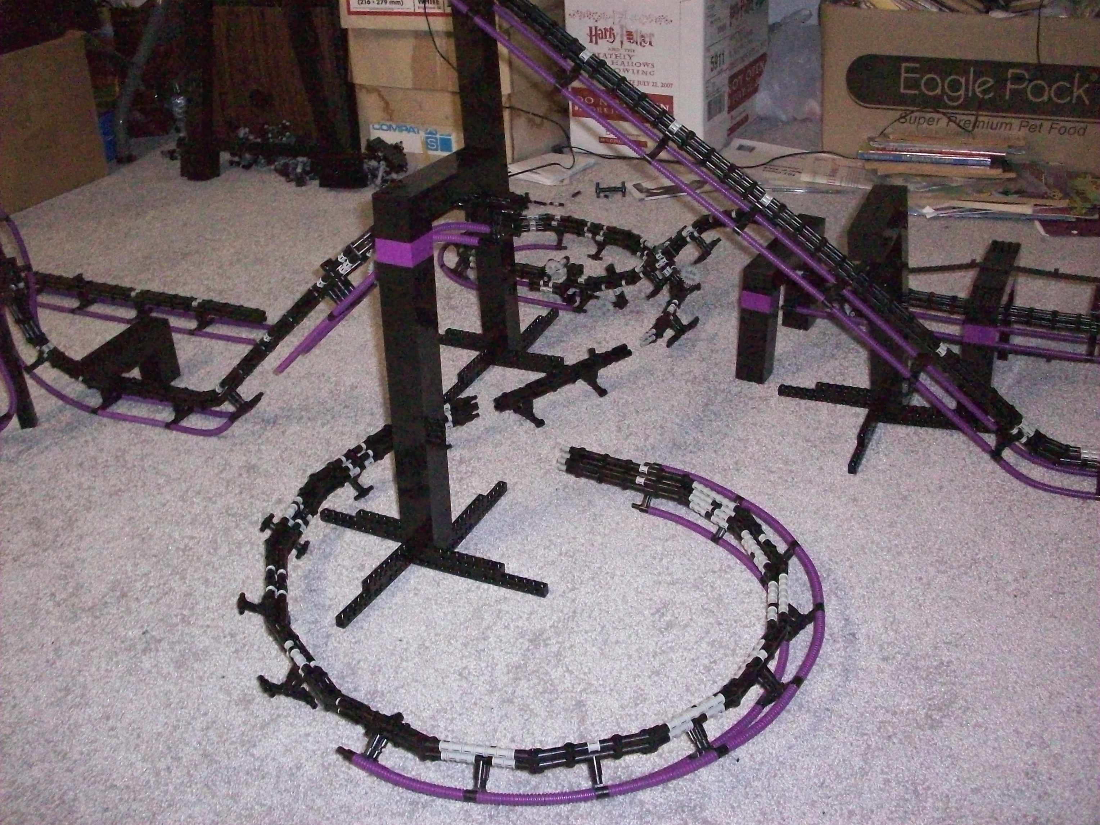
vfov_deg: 38.7
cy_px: 412
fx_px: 1176
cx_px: 550
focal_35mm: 37
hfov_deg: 50.1
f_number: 2.8
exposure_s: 1/128
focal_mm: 6.2
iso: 800
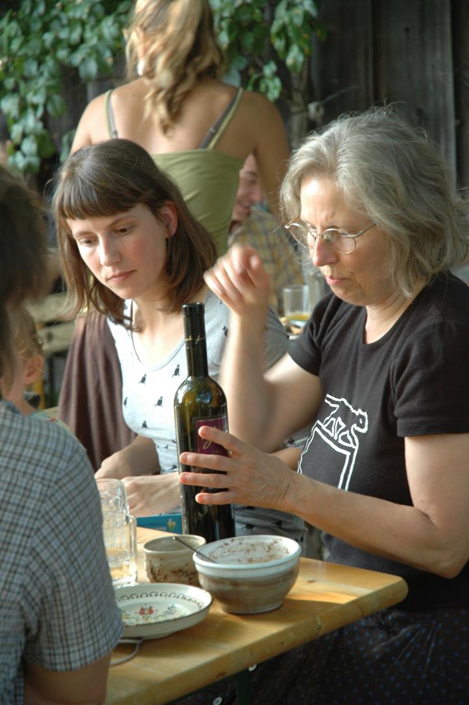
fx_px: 2055
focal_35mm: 105
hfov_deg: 13.0
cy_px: 352
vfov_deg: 19.5
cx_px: 234
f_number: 4.5
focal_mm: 70
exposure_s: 1/30
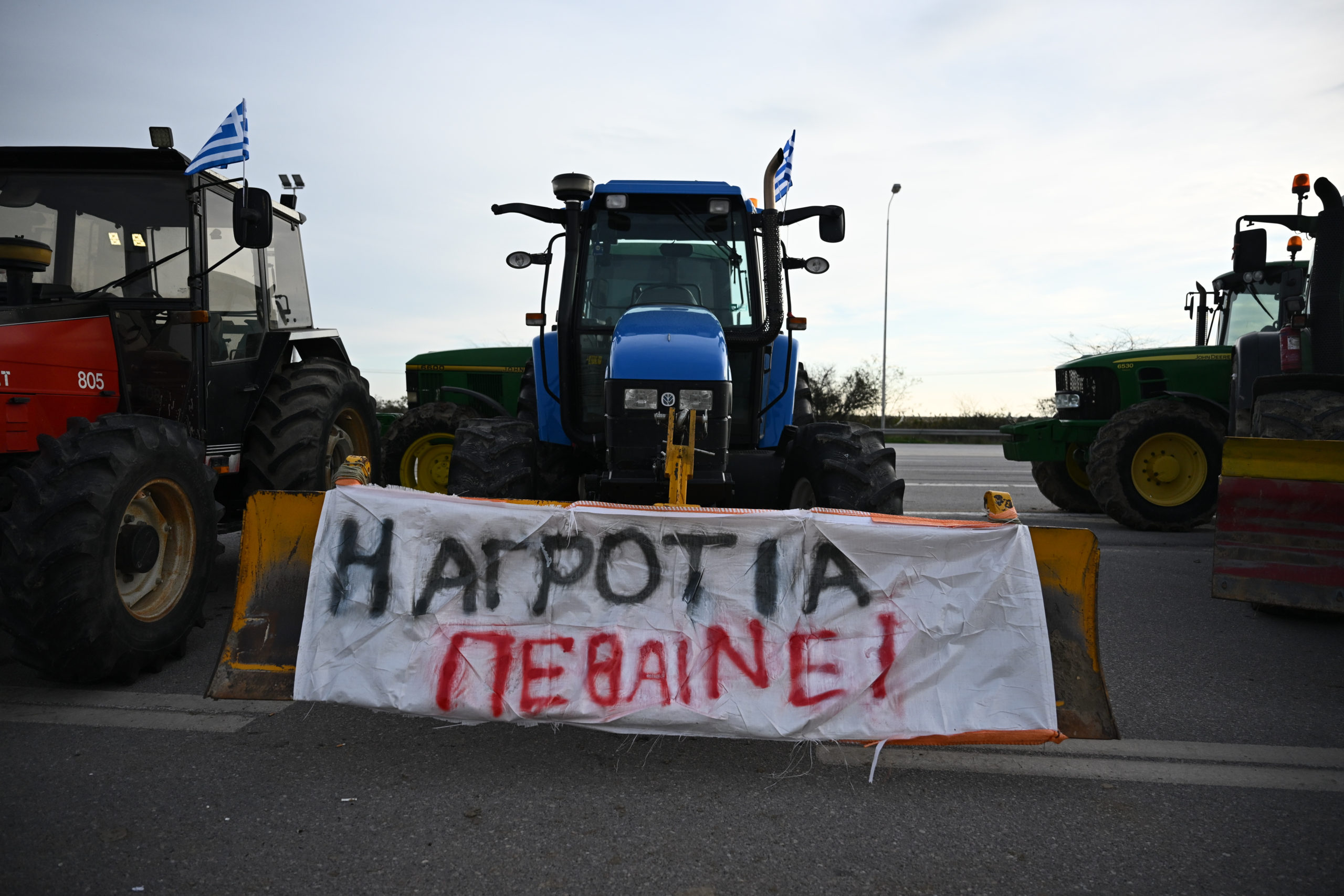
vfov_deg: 53.1
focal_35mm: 24
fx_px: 896
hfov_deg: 73.7
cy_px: 448
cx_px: 672
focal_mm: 24
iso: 500
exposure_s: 1/6400
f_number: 2.8
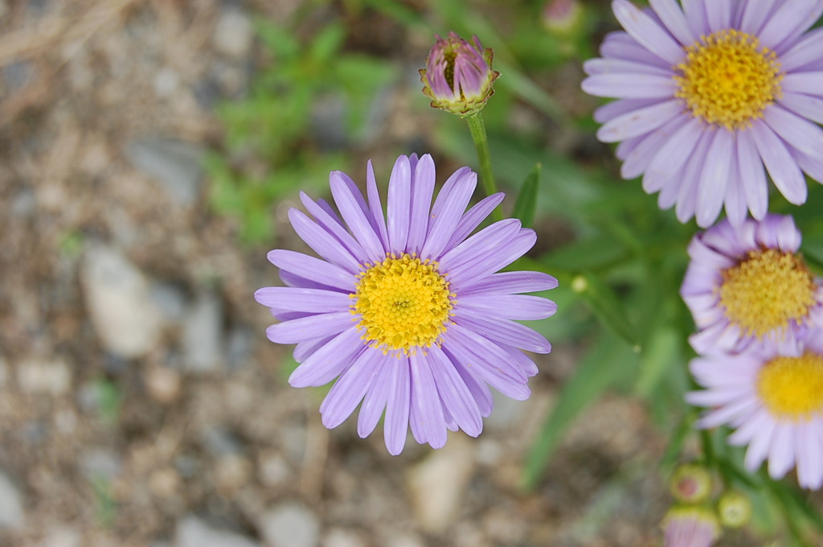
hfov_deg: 29.3
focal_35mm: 69
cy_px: 274
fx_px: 1575
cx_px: 412
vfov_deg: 19.7
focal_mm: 46
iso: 200
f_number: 9
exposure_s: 1/320
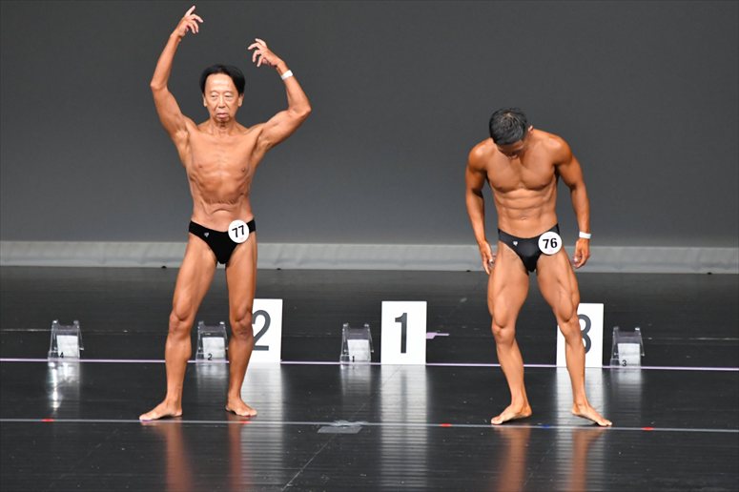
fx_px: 6463
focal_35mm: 315
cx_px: 370
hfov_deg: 6.5
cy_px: 246
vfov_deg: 4.4
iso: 5000
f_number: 5.6
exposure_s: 1/400
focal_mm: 210
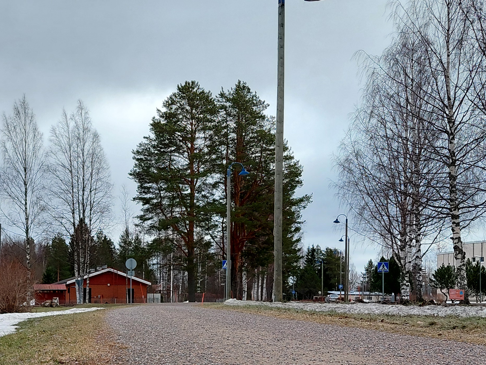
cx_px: 73
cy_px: 292
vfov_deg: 26.1
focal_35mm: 55
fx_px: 772
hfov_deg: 33.5
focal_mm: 4.69
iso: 50
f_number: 1.8
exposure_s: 1/718
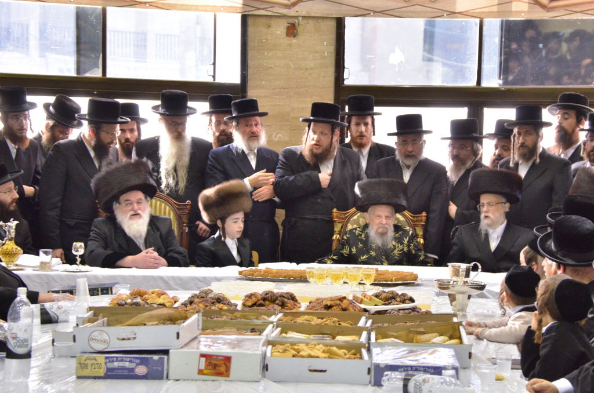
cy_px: 196
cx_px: 297
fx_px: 2025
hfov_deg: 16.7
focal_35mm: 123
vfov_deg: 11.1
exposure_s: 1/125
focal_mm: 82
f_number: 5.6
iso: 3200
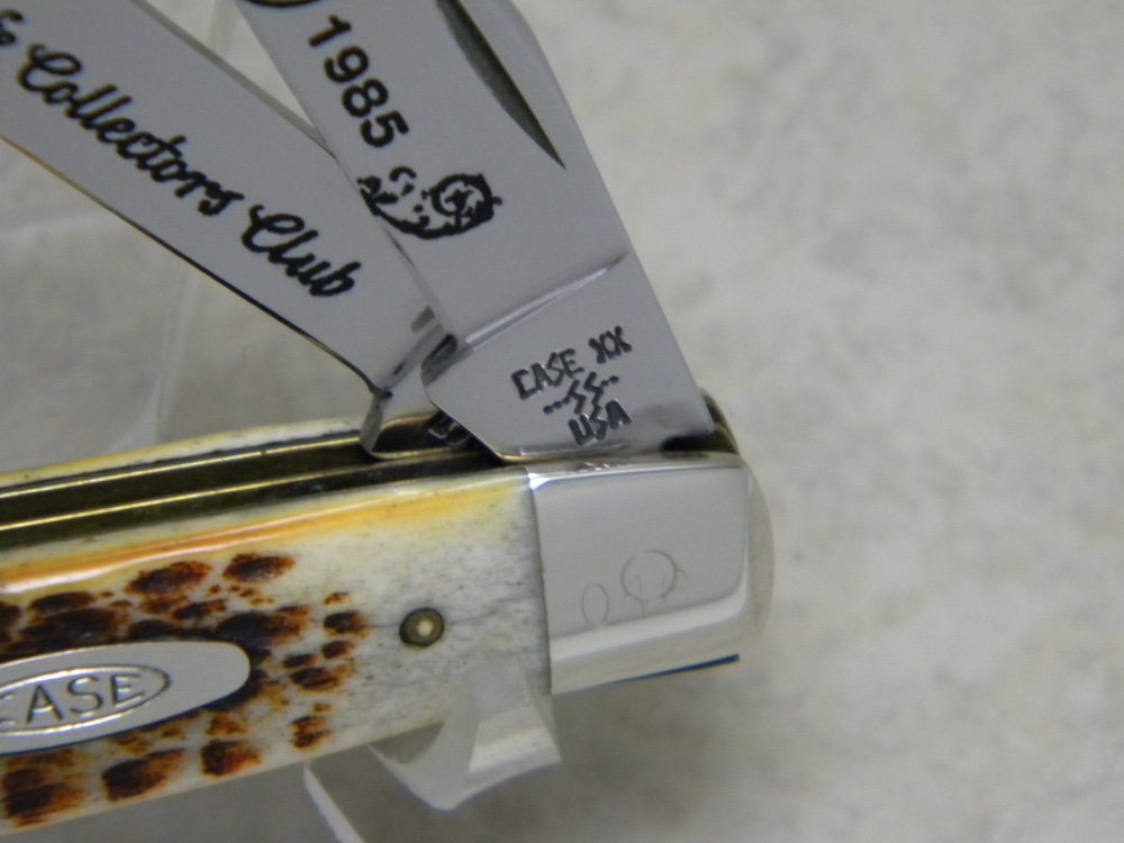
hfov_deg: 10.8
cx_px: 562
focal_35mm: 183
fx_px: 5942
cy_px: 422
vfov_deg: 8.1
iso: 400
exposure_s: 1/22
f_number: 5.2
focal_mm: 33.1
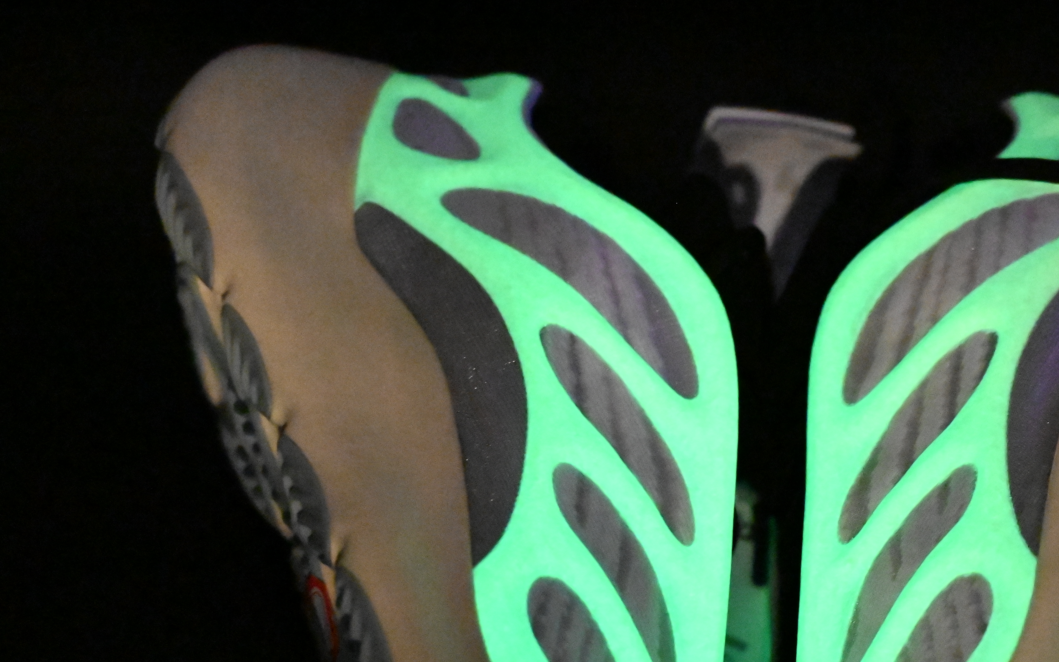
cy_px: 522
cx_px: 684
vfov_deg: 15.5
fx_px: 2424
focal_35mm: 84
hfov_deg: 24.5
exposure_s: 1/13
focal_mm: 49
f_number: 4
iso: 51200
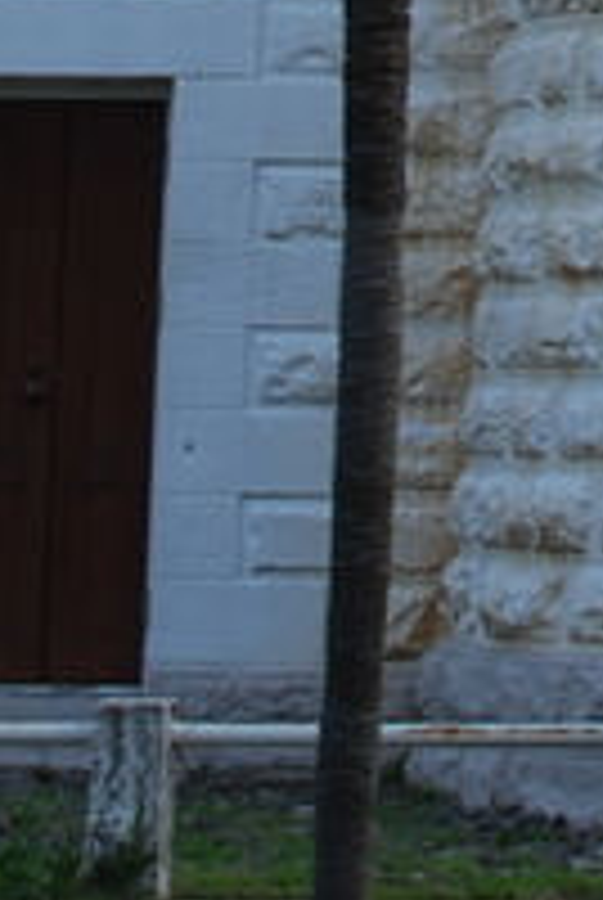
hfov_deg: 5.7
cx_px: 1228
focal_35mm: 234
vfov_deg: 8.1
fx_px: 5859
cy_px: -1318
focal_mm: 26
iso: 100
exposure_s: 1/125
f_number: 5.6
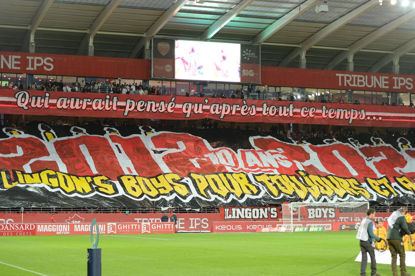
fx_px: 933
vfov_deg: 16.8
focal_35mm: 81
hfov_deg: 25.1
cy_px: 133
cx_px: 228
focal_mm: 70
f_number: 2.8
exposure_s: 1/1000
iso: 3200
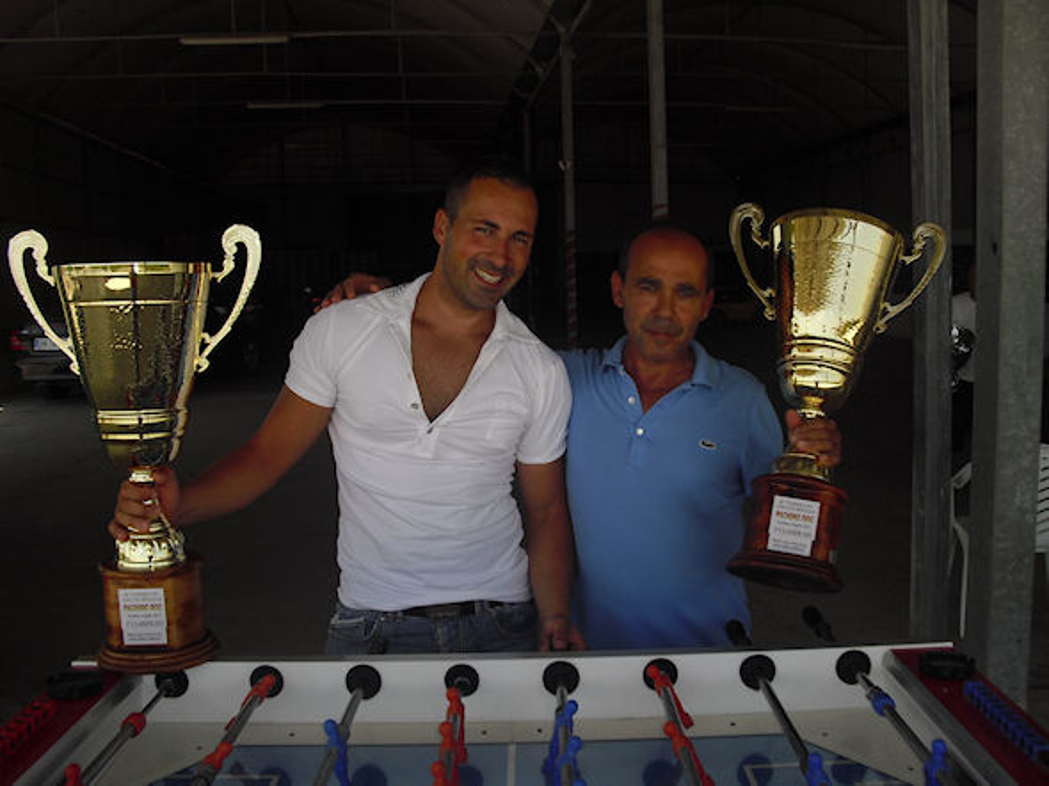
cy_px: 393
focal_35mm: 36
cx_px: 524
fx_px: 1090
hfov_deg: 51.4
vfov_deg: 39.6
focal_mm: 6.3
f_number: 7.8
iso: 64
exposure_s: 1/100
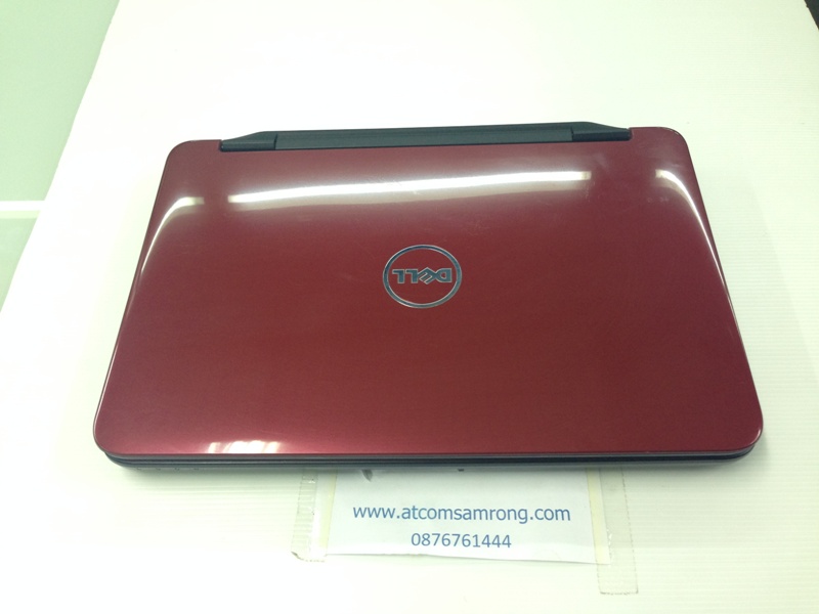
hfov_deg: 55.4
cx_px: 410
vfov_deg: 42.9
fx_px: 781
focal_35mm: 33
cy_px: 307
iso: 100
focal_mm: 4.12
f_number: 2.4
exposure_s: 1/20
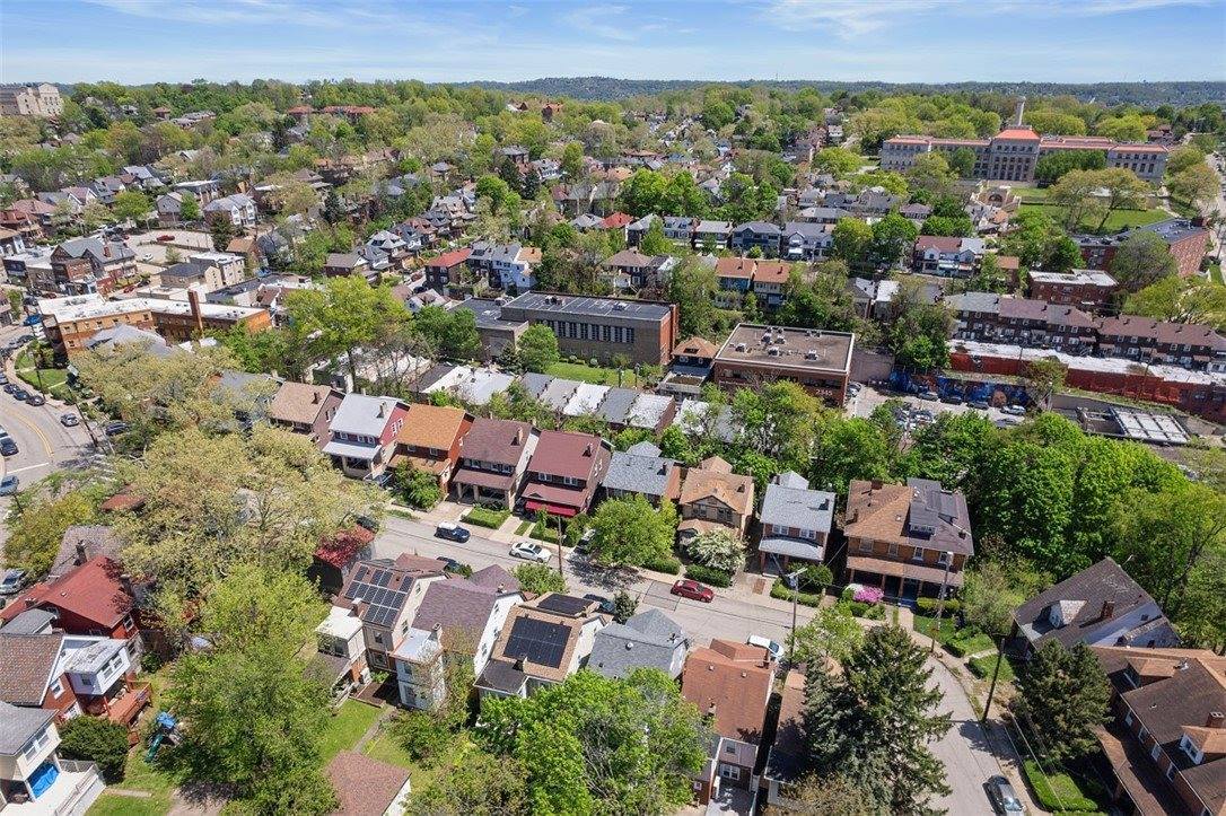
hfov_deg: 78.6
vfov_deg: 57.2
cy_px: 408
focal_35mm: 22
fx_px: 749
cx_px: 613
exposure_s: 1/500
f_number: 2.8
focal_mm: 8.38
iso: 150
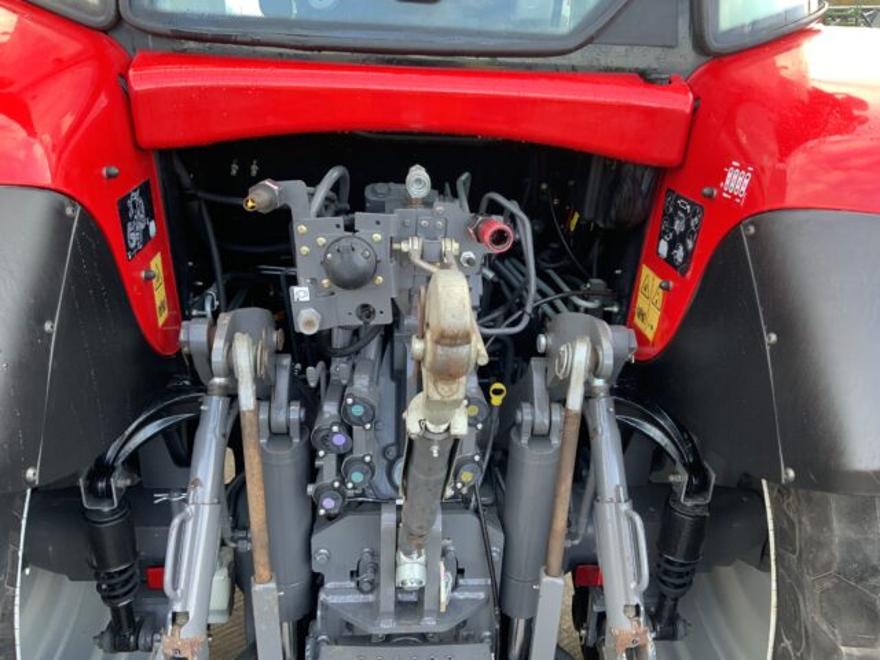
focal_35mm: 29
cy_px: 330
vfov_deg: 48.2
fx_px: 737
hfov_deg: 61.7
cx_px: 440
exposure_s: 1/121
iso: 64
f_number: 1.8
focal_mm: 3
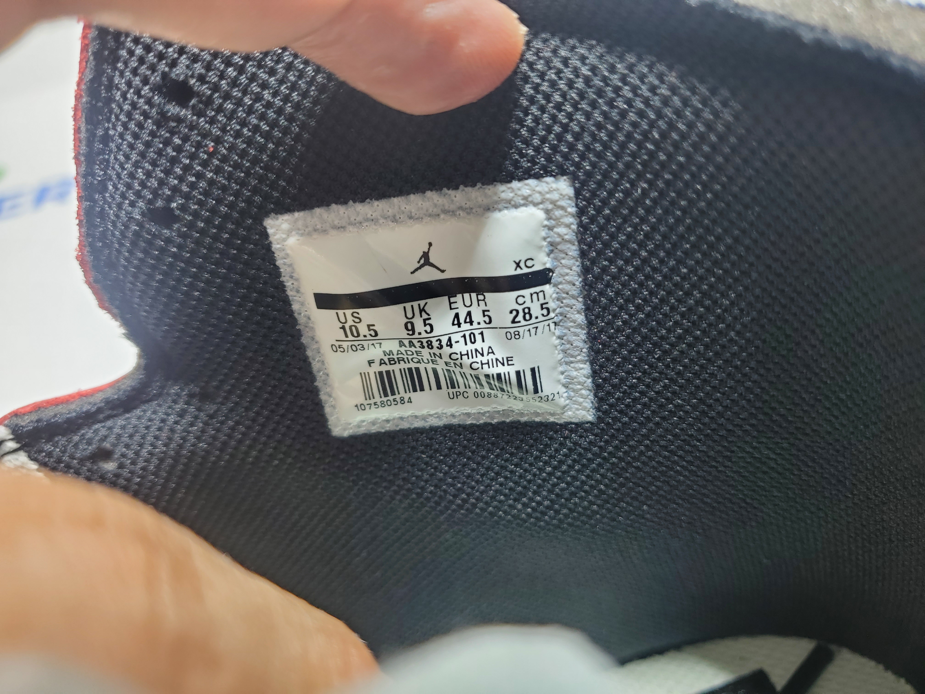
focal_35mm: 26
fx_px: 695
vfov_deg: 53.1
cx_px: 462
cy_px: 347
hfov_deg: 67.3
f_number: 1.5
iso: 50
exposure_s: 1/106
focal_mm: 4.3
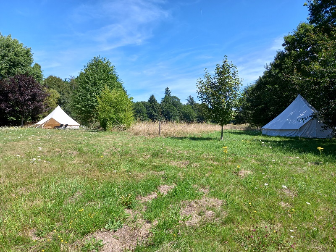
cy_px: 126
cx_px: 168
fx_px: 243
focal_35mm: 25
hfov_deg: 69.4
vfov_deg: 54.9
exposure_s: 1/401
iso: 25
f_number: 2
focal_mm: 4.6
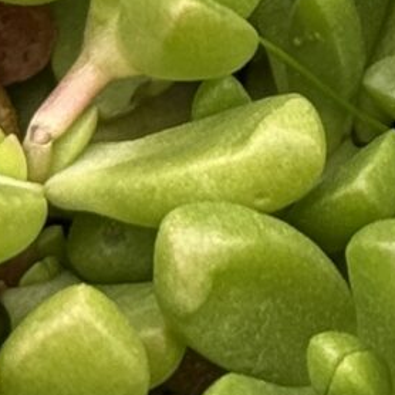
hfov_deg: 4.4
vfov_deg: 4.4
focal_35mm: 391
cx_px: 982
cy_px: -561
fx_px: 5048
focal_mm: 6.76
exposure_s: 1/257
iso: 80
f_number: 1.78
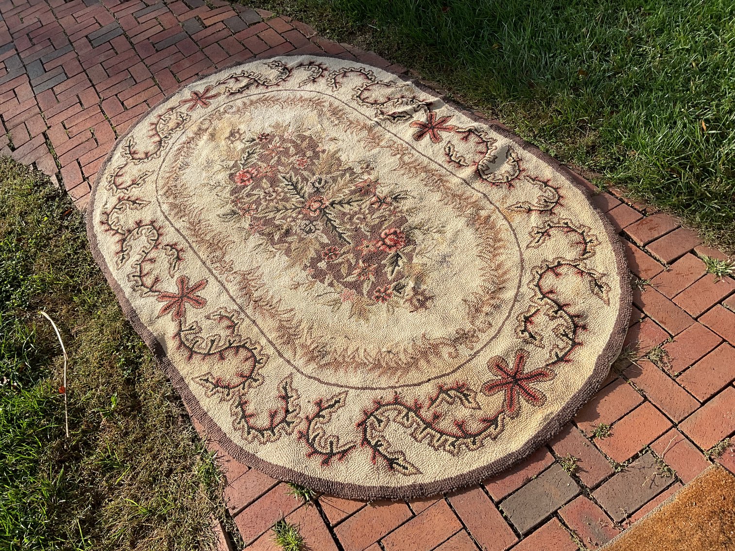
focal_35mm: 29
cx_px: 368
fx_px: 616
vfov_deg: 48.2
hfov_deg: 61.7
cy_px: 276
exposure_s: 1/1412
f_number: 1.8
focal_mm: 3
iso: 16
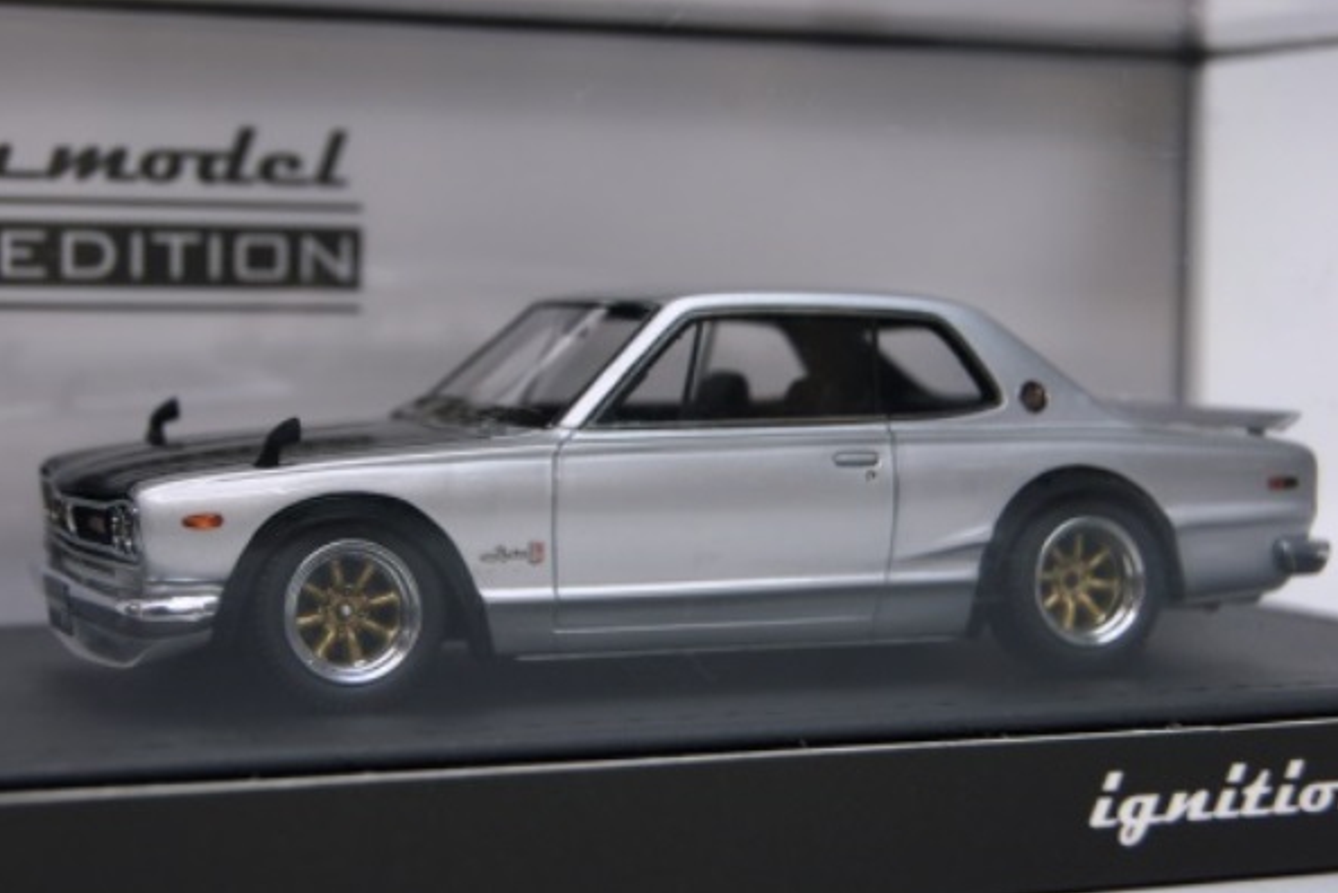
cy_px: 449
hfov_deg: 24.3
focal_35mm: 84
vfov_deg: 16.4
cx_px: 667
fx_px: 3104
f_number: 10
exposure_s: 1/20
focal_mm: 55
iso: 400
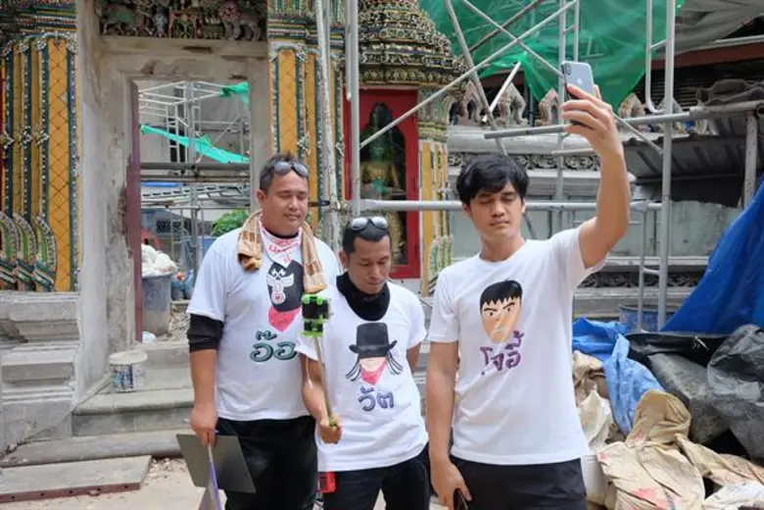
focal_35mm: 27
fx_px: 573
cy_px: 255
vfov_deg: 47.9
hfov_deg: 67.4
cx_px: 382
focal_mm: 18.2
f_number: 4
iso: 400
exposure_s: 1/400
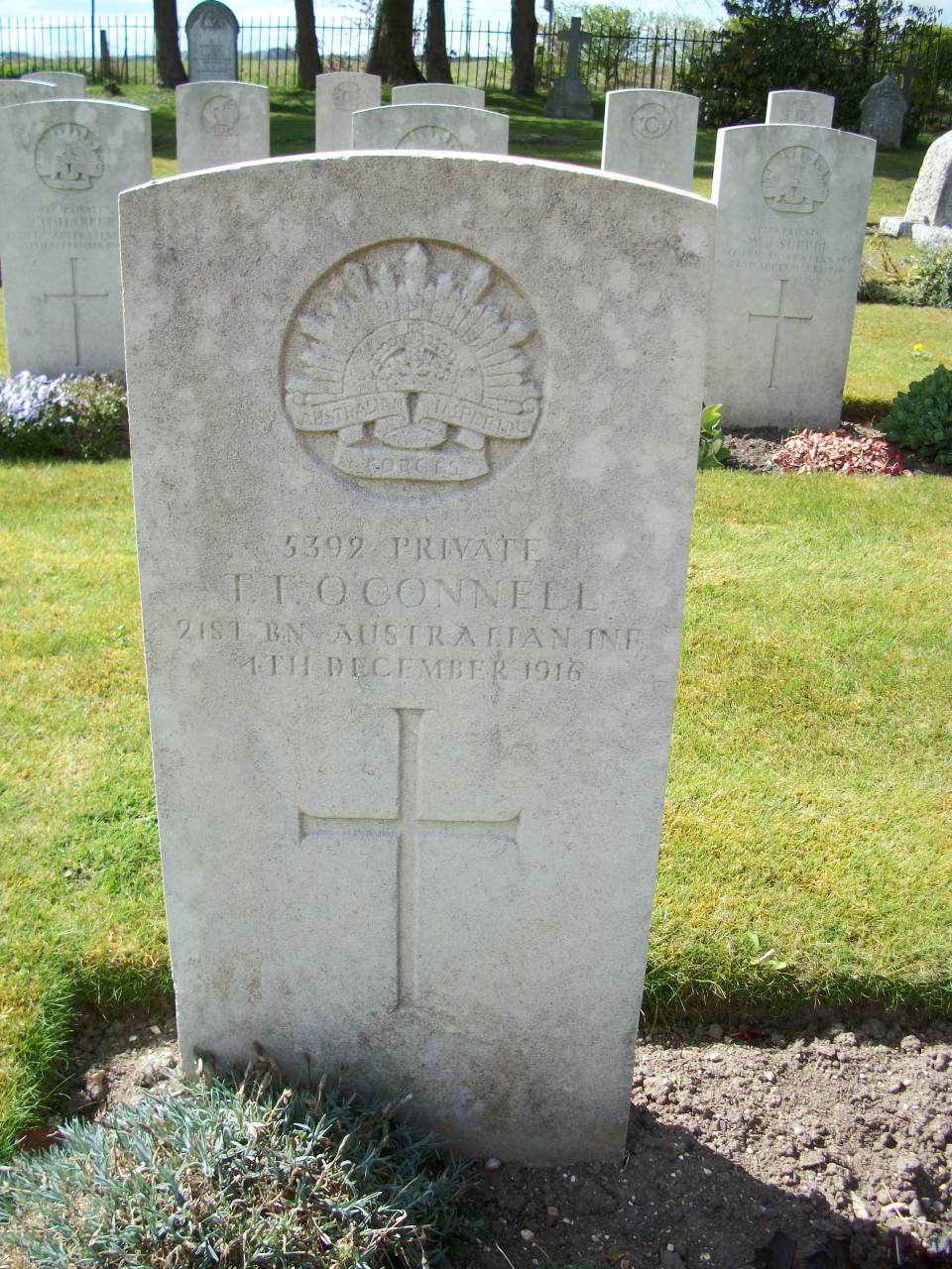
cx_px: 476
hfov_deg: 40.7
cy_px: 634
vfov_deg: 52.6
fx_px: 1283
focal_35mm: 35
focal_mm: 6.3
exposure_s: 1/500
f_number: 3.1
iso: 80
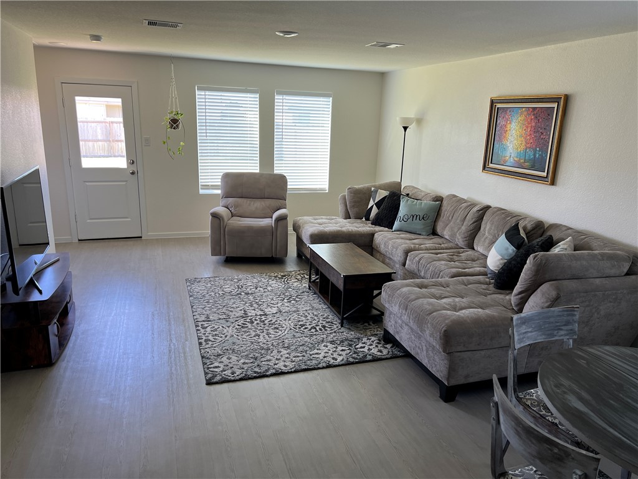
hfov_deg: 67.3
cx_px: 319
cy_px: 240
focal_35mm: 26
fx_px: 479
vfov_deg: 53.1
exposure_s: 1/121
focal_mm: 5.7
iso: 100
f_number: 1.5
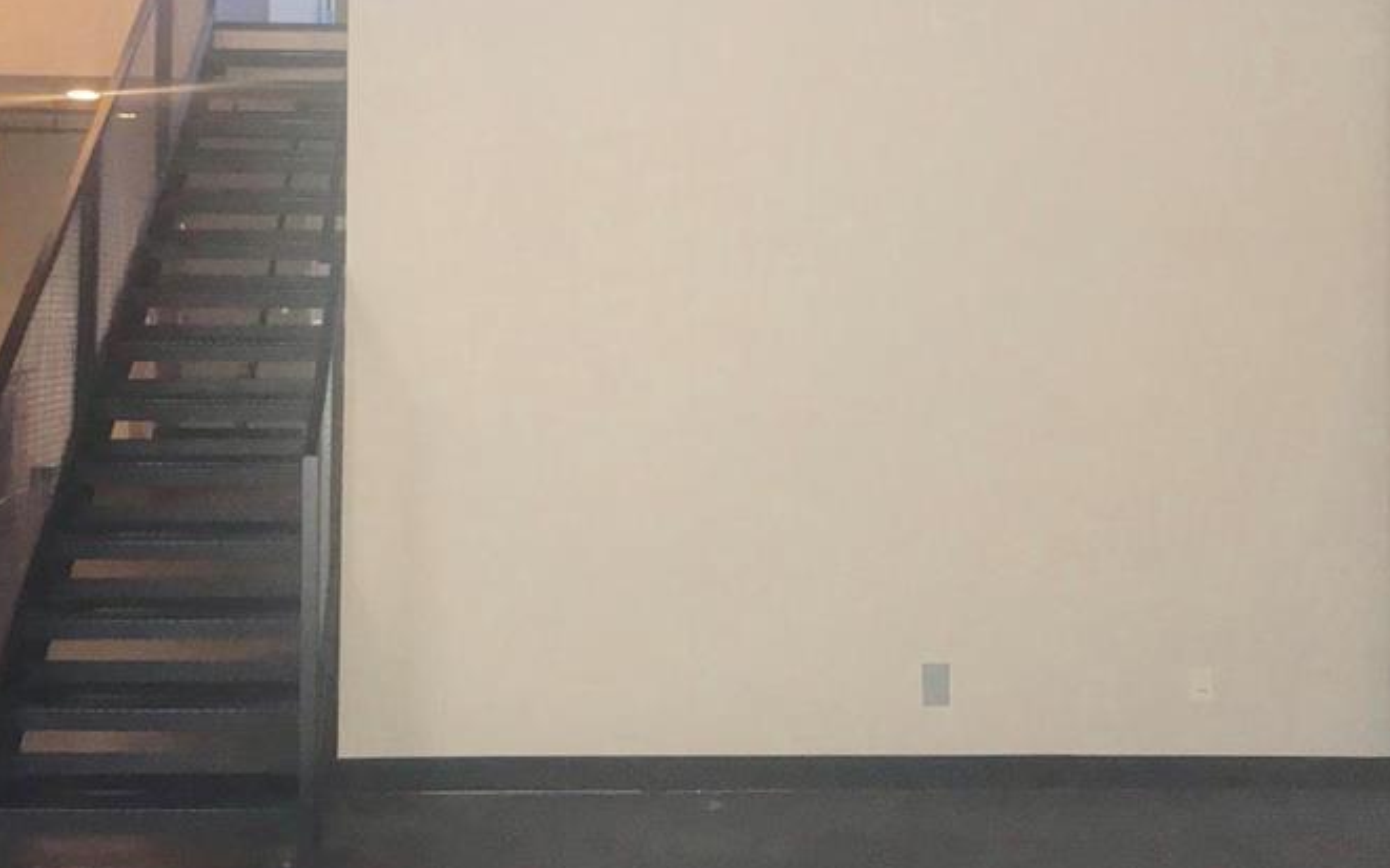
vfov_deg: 27.6
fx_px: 1742
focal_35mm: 46
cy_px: 227
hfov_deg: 43.0
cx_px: 482
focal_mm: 3.99
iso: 80
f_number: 1.8
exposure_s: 1/20
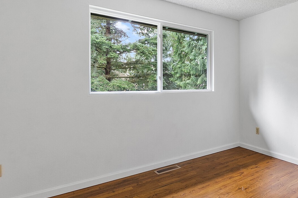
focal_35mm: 24
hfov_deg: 69.2
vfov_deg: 52.8
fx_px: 199
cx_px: 221
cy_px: 81
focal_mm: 10
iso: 400
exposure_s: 1/2.5
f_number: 5.6
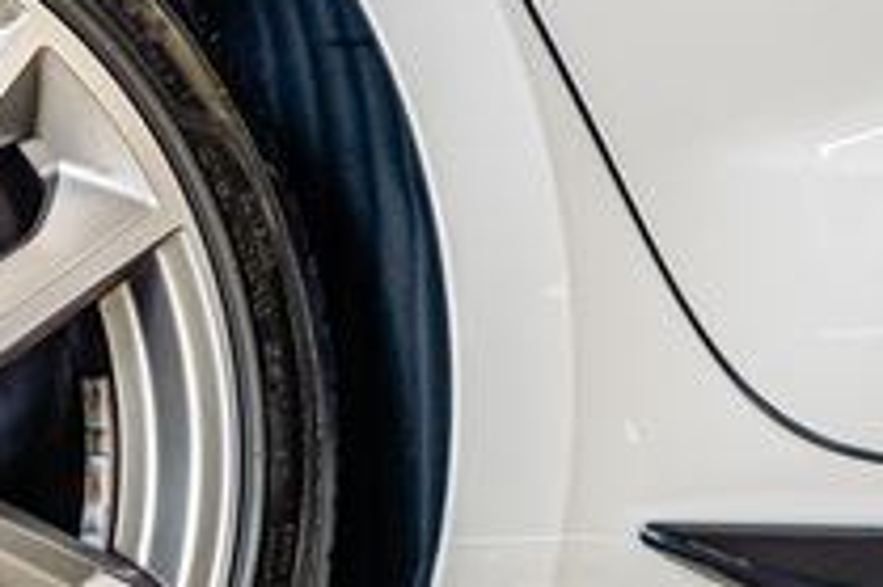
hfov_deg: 5.6
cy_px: 439
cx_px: -222
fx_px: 8994
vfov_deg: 3.7
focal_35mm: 367
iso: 400
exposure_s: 1/200
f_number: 2.8
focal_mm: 75
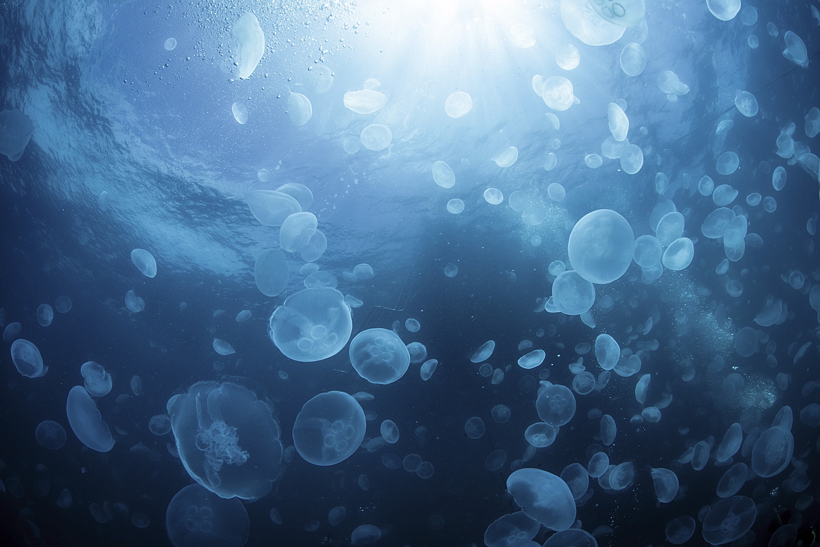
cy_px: 274
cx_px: 410
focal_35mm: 15
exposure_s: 1/200
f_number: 16
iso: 100
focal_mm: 15
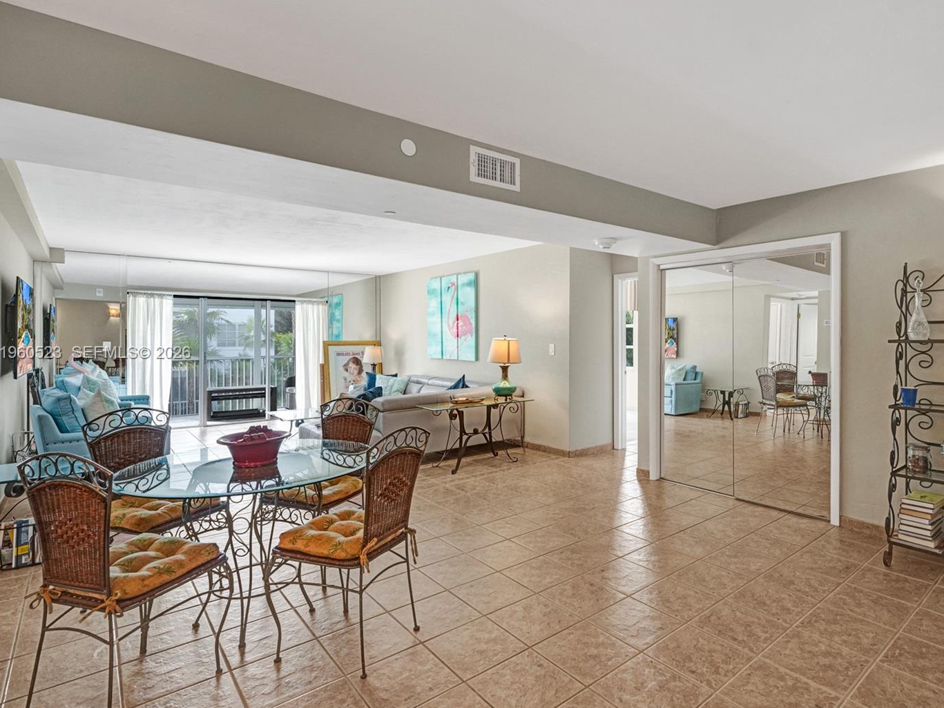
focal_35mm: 18
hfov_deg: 87.4
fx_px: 491
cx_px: 528
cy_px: 354
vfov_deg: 71.6
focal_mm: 16
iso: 1600
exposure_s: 1/250
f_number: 5.6
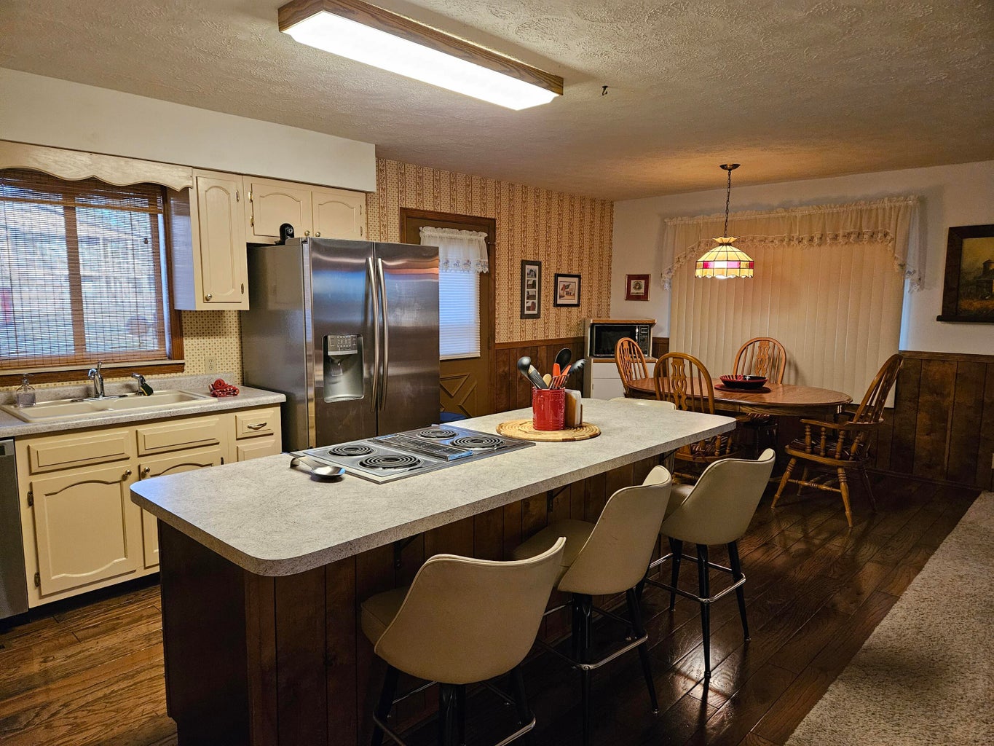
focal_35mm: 23
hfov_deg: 73.9
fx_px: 661
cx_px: 497
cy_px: 373
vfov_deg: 58.9
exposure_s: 1/120
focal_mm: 5.4
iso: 1000
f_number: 1.8
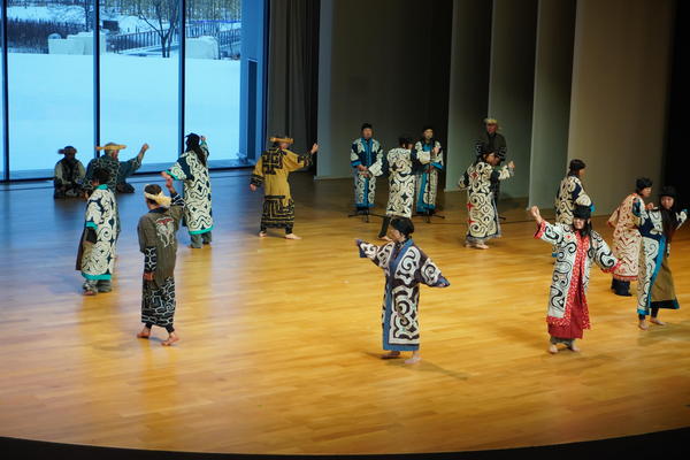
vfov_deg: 19.7
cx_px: 345
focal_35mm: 69
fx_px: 1322
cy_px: 230
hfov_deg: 29.2
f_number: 5.6
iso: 1250
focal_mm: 46
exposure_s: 1/160
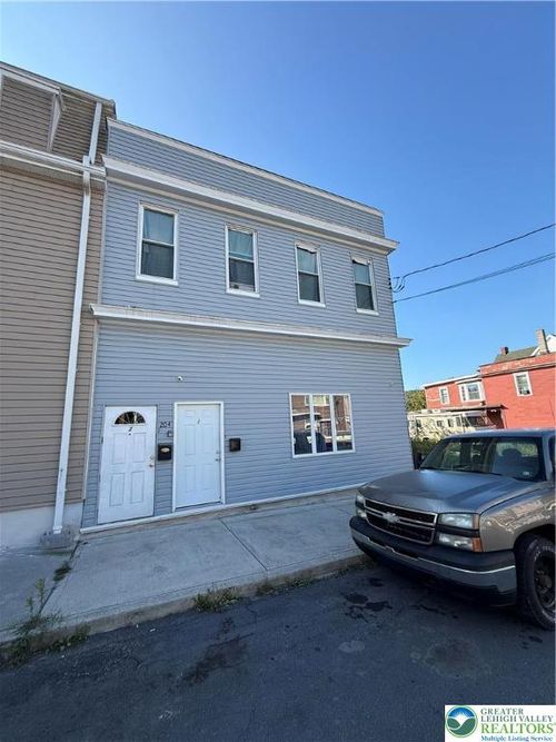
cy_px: 371
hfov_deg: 85.7
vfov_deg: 102.1
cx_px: 278
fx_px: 300
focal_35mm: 14
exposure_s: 1/644
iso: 50
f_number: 2.2
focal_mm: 2.22
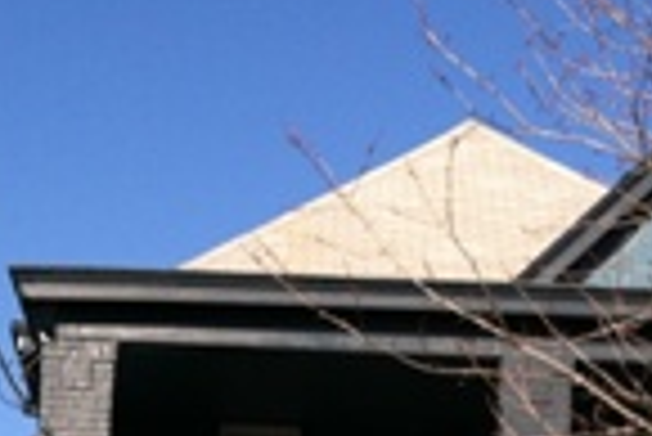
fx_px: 2175
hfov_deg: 17.0
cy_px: 708
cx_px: 445
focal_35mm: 120
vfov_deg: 10.9
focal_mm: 3.85
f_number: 2.8
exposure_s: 1/882
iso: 80
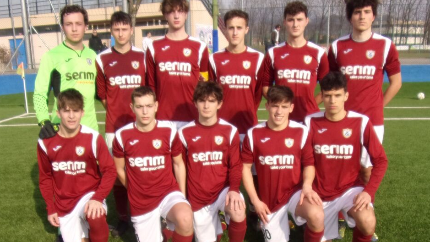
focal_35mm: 27
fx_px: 308
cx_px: 216
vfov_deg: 42.7
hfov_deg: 69.9
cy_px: 141
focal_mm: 4.3
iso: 80
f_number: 3.3
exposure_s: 1/950
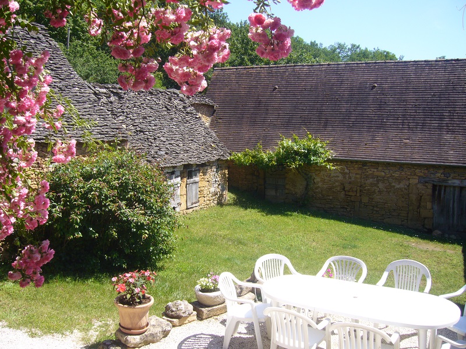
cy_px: 174
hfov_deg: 52.6
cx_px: 233
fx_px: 471
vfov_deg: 40.7
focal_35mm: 35
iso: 80
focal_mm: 5.8
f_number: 5.6
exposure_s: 1/200
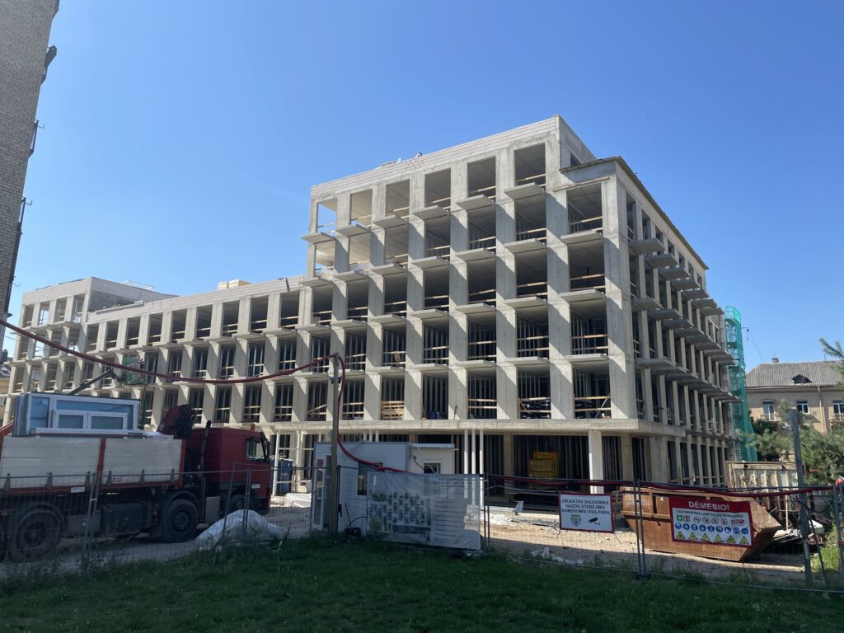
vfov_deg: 53.1
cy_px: 316
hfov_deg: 67.3
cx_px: 422
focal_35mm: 26
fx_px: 634
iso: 32
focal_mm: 4.2
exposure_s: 1/2747
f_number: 1.6
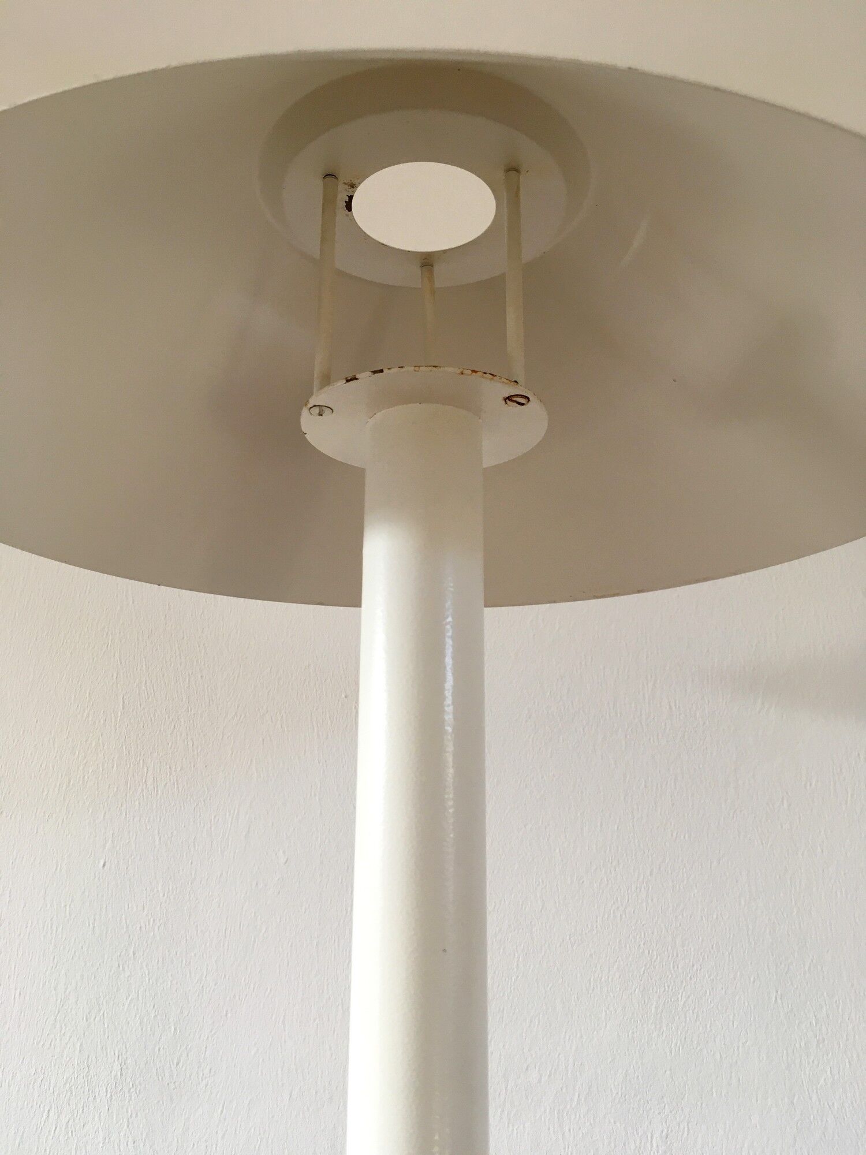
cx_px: 433
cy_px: 578
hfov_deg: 48.2
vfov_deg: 61.7
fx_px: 967
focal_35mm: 29
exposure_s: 1/33
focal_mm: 4.15
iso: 100
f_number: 2.2
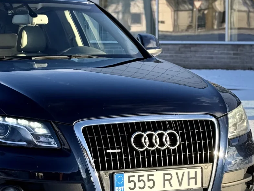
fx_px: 866
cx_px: 41
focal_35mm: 118
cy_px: 113
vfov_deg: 12.6
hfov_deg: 16.5
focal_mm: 6.76
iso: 100
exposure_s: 1/802
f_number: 1.78
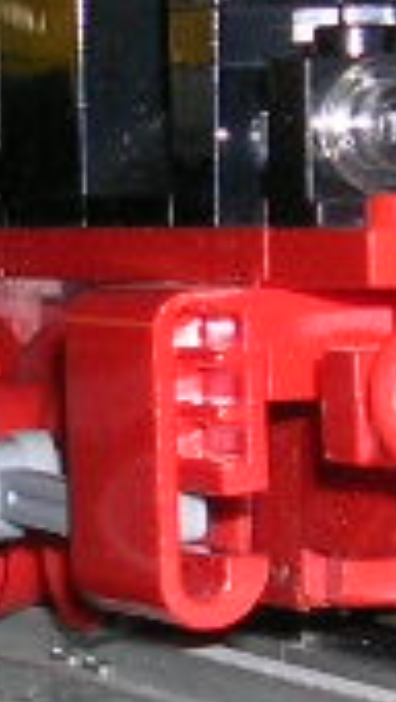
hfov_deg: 4.0
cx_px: 132
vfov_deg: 7.2
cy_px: 194
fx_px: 5602
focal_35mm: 301
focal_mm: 7.7
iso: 50
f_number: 3.2
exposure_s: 1/60.1
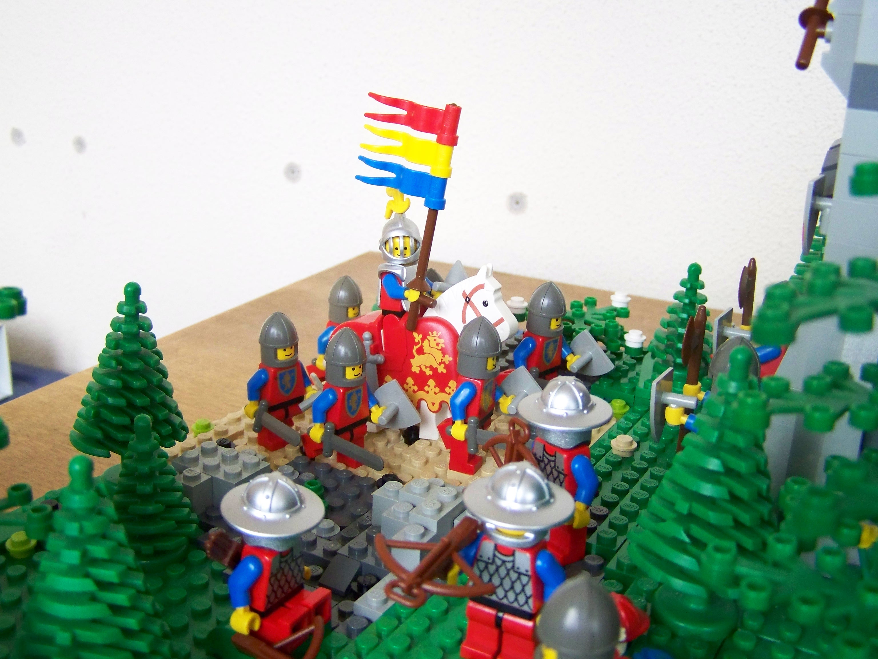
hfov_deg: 49.0
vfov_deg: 37.7
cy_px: 330
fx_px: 964
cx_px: 439
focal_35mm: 38
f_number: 2.8
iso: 250
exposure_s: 1/60
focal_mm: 6.3
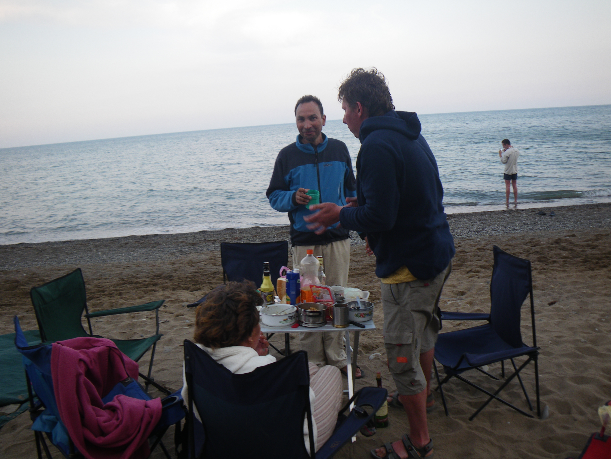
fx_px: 494
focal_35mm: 28
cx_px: 306
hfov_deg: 63.4
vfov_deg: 49.7
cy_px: 230
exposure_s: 1/50
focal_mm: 5
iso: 50
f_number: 3.5
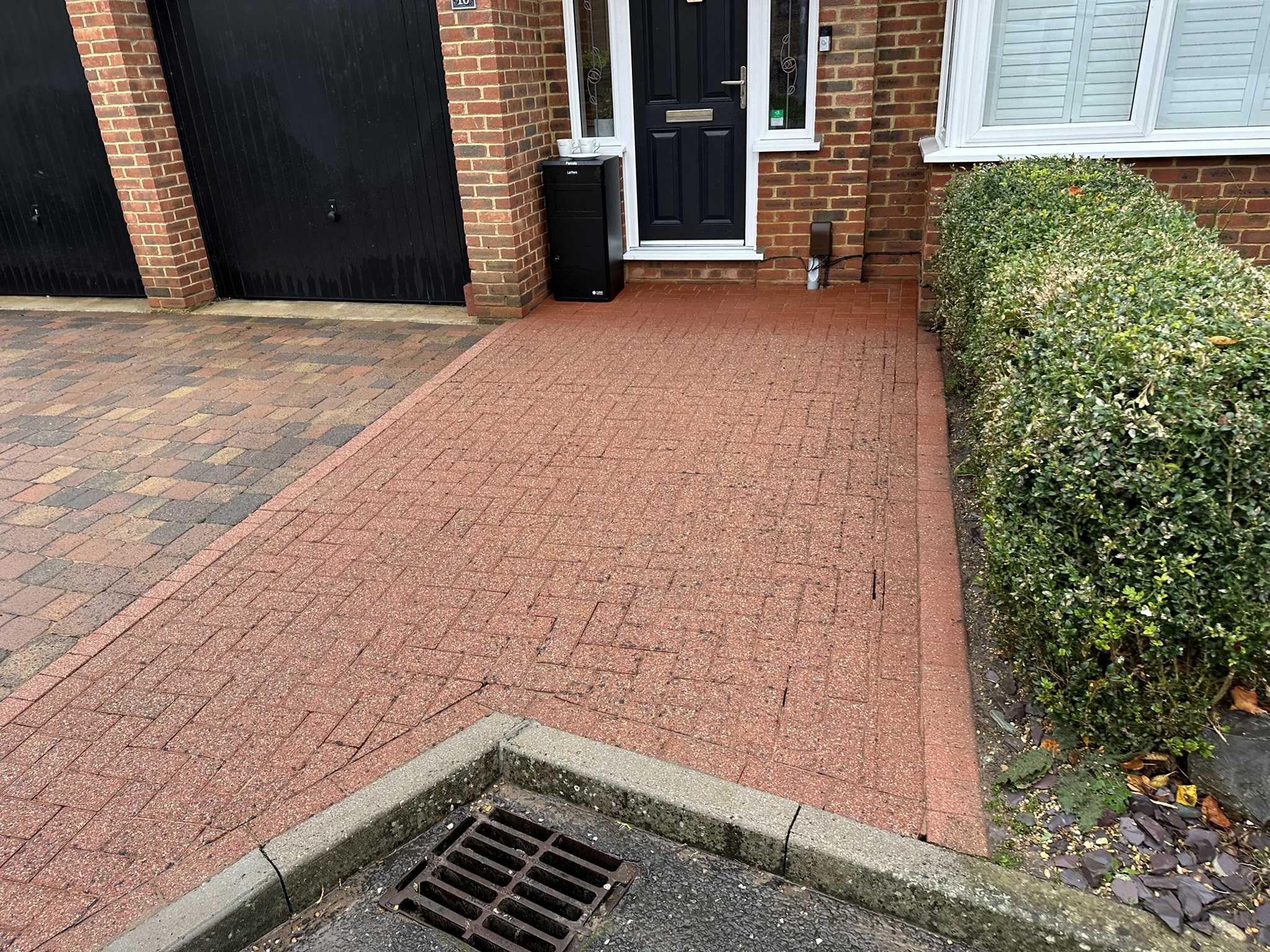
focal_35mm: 24
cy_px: 476
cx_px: 635
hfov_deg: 71.6
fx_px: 881
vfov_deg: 56.8
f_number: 1.78
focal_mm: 6.86
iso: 125
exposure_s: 1/121
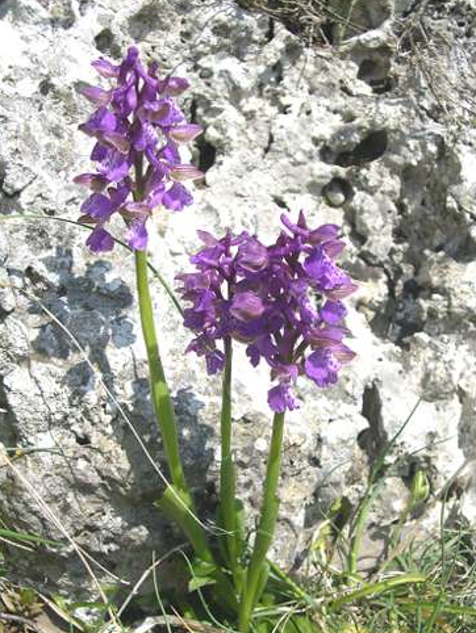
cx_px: 258
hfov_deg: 34.4
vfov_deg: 44.7
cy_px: 343
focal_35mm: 42
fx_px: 769
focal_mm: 8
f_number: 7.6
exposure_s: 1/228
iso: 100
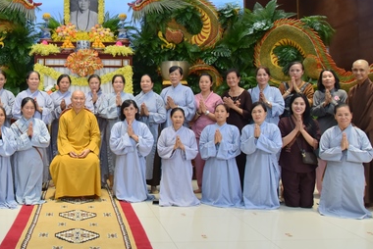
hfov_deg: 45.3
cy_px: 73
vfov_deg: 32.3
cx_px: 80
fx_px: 425
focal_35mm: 41
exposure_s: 1/125
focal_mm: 24
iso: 1000
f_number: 5
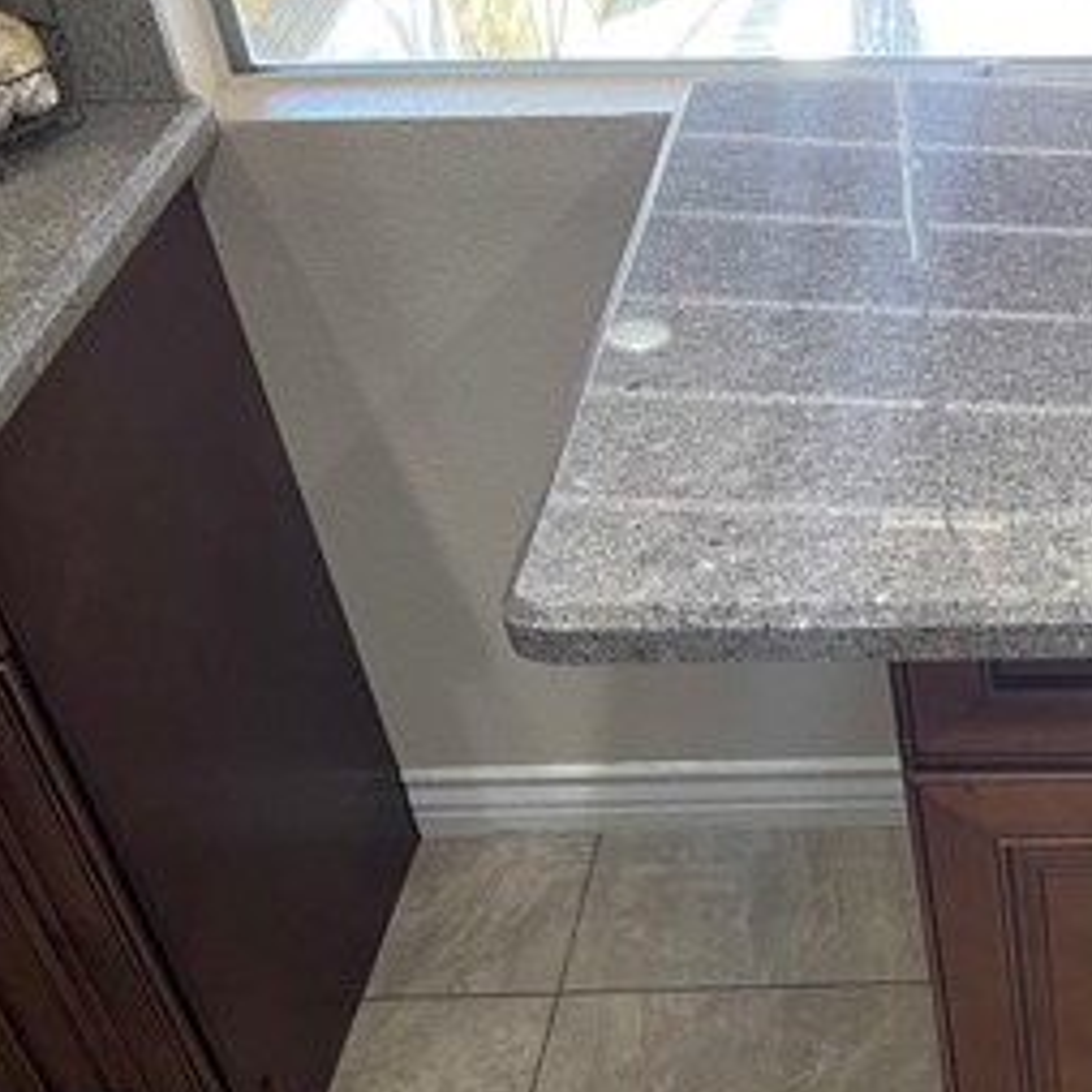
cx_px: 1234
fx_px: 2070
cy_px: 972
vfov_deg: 28.5
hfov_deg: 26.9
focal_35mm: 58
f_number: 1.6
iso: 250
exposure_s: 1/60
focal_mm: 5.1
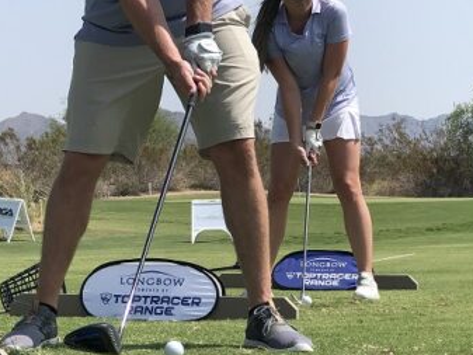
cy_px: 111
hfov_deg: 14.9
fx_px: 1777
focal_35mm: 130
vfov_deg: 11.4
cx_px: -3
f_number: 2.8
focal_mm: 6.6
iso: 20
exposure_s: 1/867
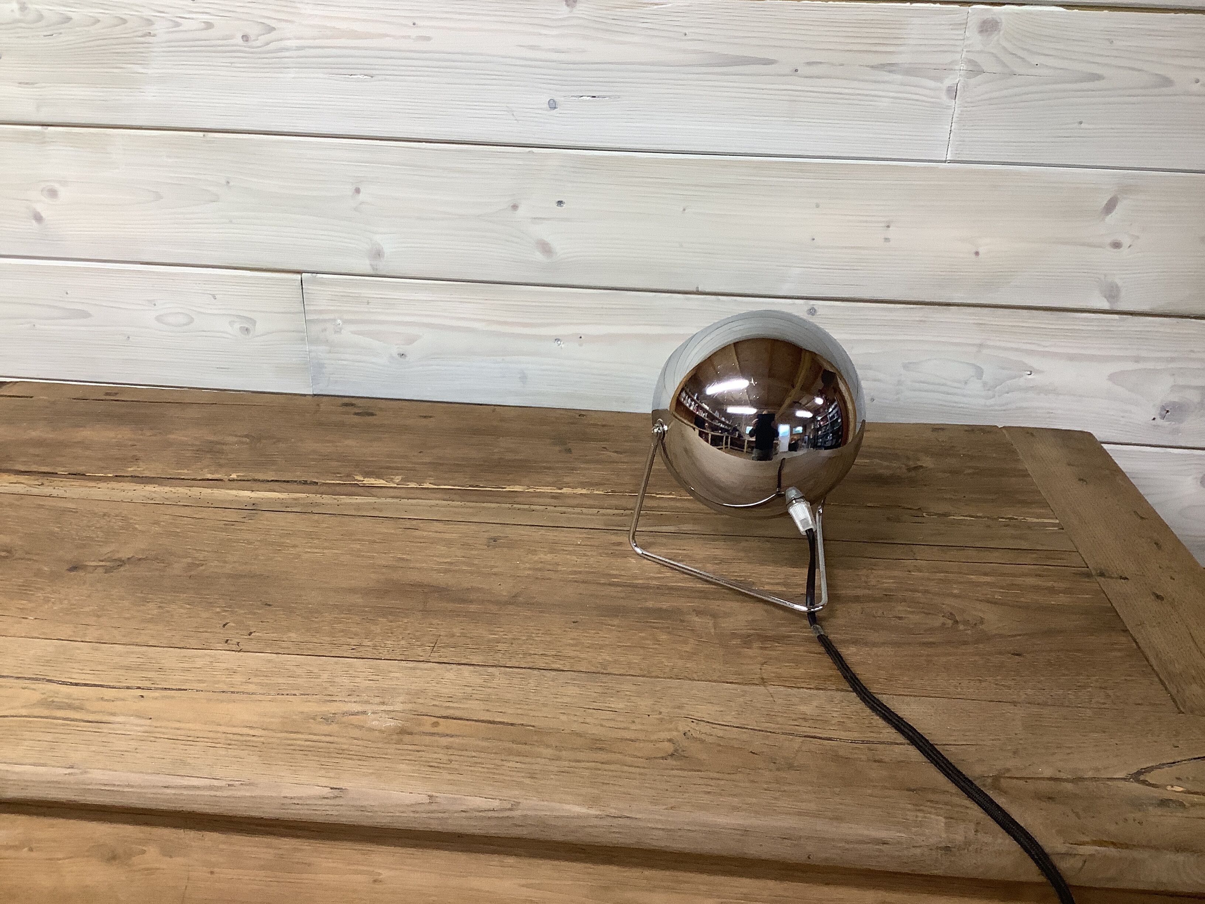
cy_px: 452
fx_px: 1079
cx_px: 602
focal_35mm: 31
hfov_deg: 58.4
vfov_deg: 45.4
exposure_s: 1/50
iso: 100
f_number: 2.4
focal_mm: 3.3
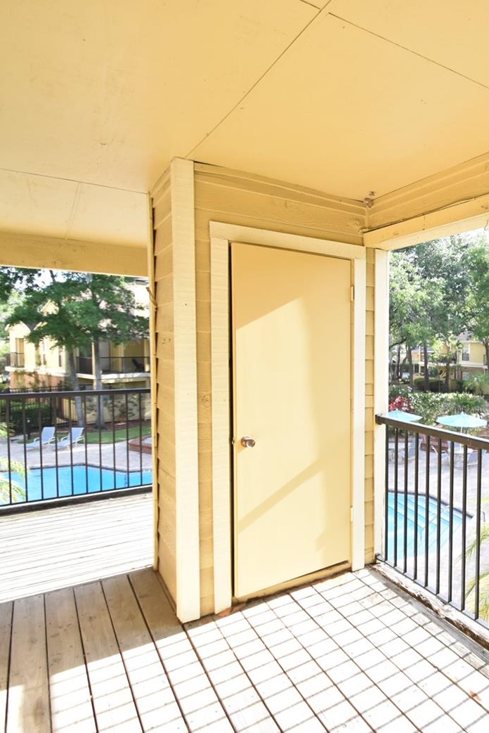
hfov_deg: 48.6
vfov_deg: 76.1
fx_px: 468
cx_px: 450
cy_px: 367
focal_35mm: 23
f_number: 3.5
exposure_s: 1/750
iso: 800
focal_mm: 10
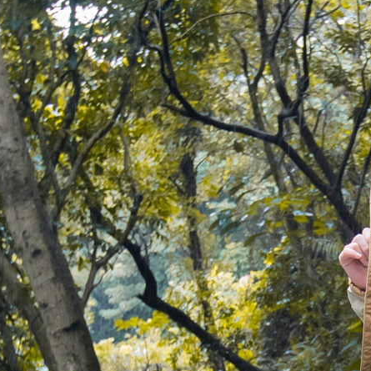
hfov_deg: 15.3
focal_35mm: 108
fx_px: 1310
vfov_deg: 15.6
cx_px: 490
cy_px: 430
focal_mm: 17
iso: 1600
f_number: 4
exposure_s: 1/160
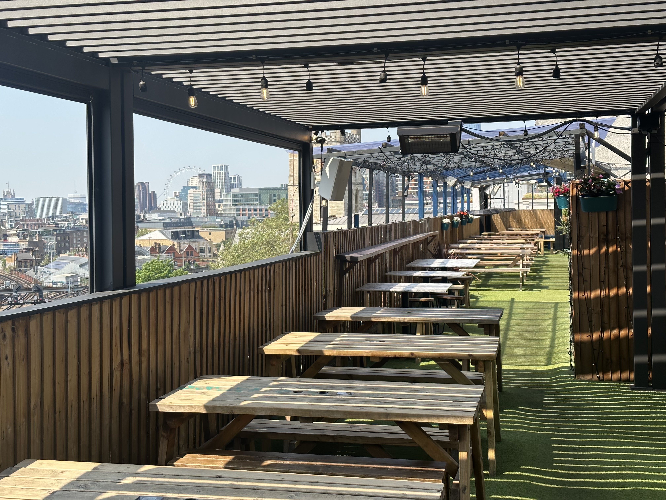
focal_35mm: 48
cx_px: 333
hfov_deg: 39.7
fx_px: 924
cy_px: 250
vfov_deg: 30.3
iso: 64
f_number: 1.78
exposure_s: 1/1751
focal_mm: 6.86
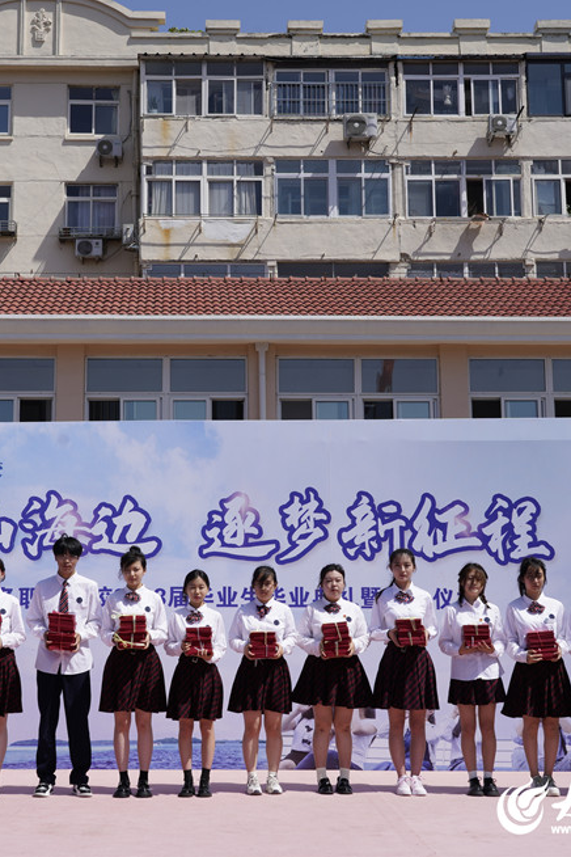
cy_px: 422
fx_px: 1237
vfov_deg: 38.2
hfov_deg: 25.8
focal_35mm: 52
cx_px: 190
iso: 100
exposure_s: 1/250
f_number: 10
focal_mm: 34
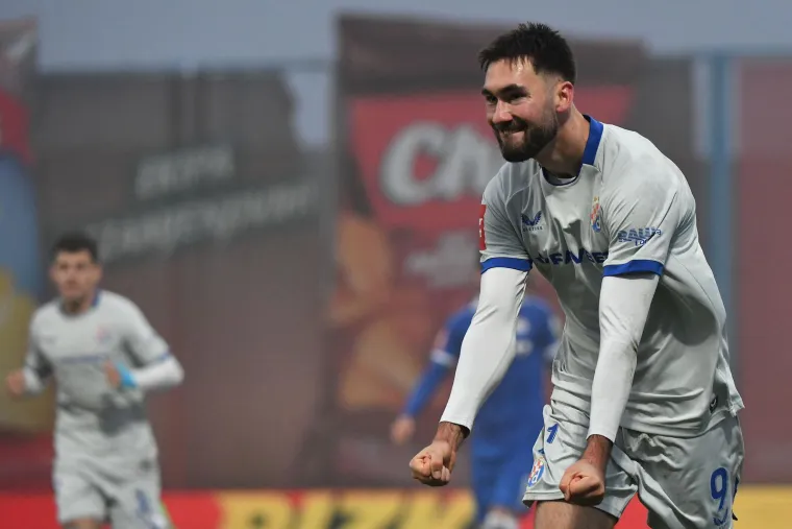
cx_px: 396
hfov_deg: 7.4
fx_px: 6161
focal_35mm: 280
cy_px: 264
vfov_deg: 4.9
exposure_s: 1/1600
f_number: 5
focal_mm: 280
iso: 4000
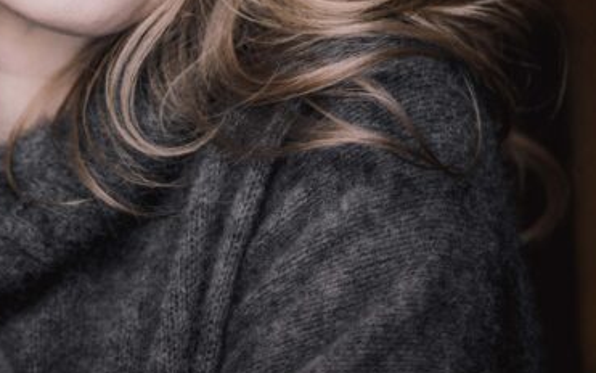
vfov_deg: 5.5
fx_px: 3883
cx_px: 27
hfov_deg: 8.7
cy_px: -33
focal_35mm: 239
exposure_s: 1/250
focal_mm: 85
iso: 1000
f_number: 1.8
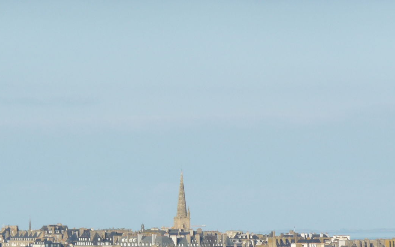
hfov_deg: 5.4
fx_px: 4219
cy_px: 262
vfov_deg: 3.3
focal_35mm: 392
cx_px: 200
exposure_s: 1/640
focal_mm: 32.3
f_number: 4.8
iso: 100
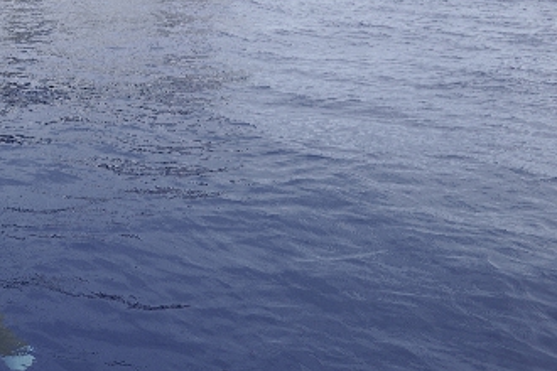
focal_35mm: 33
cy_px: 116
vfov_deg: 39.4
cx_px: 74
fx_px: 511
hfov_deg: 51.7
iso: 320
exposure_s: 1/320
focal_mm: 17
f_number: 5
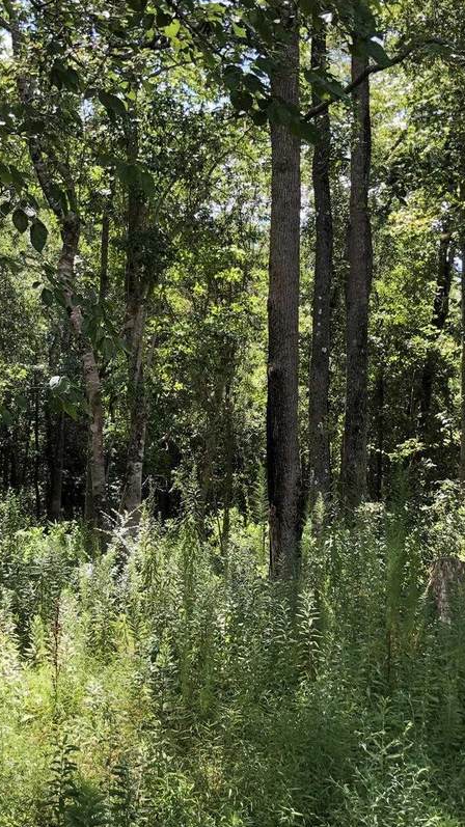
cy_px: 464
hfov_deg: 24.4
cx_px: 192
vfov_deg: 42.0
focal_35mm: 49
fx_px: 1075
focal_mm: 3.99
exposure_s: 1/160
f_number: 1.8
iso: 20
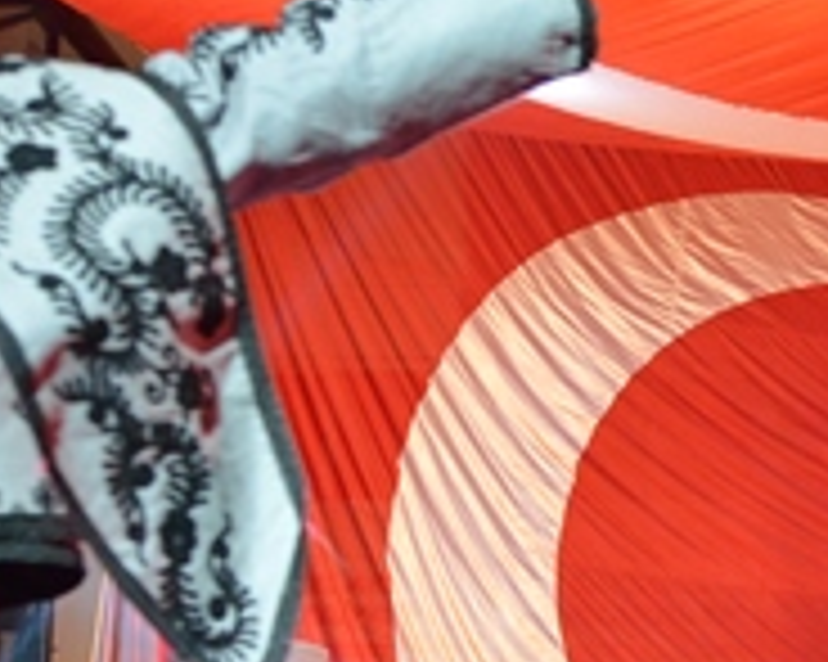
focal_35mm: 73
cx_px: 1238
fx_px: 1788
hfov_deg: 21.8
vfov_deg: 20.0
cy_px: 732
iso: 1600
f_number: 3.2
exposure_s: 1/125
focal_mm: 14
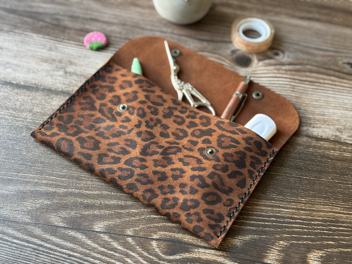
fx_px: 529
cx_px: 176
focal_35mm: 52
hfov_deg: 36.8
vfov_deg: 28.0
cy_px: 132
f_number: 1.6
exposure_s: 1/60
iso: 125
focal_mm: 5.96
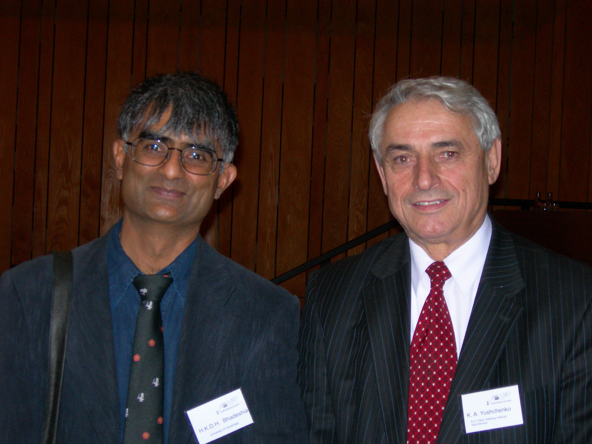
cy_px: 222
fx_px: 1231
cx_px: 296
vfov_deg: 20.4
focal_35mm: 72
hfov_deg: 27.0
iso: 200
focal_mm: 14.9
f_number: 3.7
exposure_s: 1/60.1
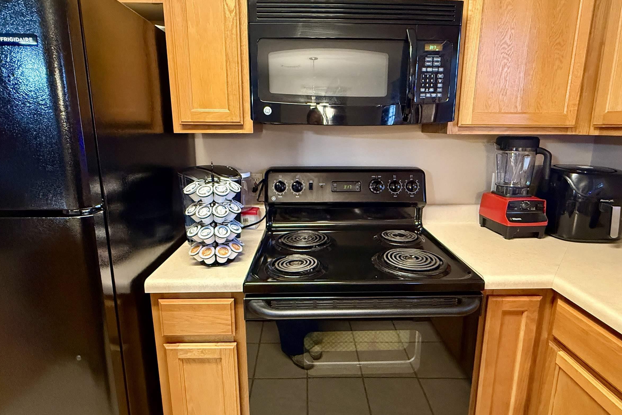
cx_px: 322
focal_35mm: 19
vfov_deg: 64.5
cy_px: 194
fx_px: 328
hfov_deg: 86.9
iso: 800
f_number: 2.2
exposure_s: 1/60
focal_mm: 2.22
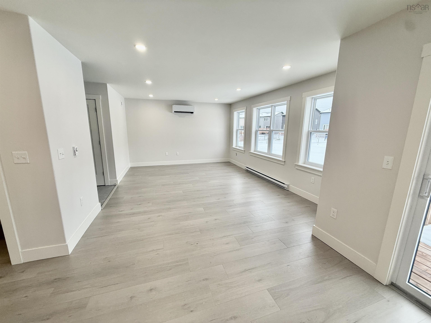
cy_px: 162
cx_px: 216
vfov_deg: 85.7
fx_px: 174
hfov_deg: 102.1
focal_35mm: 14
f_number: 2.2
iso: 64
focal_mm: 2.22
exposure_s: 1/120
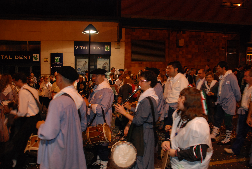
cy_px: 84
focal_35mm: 27
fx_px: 189
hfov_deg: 67.3
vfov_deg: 48.1
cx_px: 126
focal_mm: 18
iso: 800
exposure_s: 1/30
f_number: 4
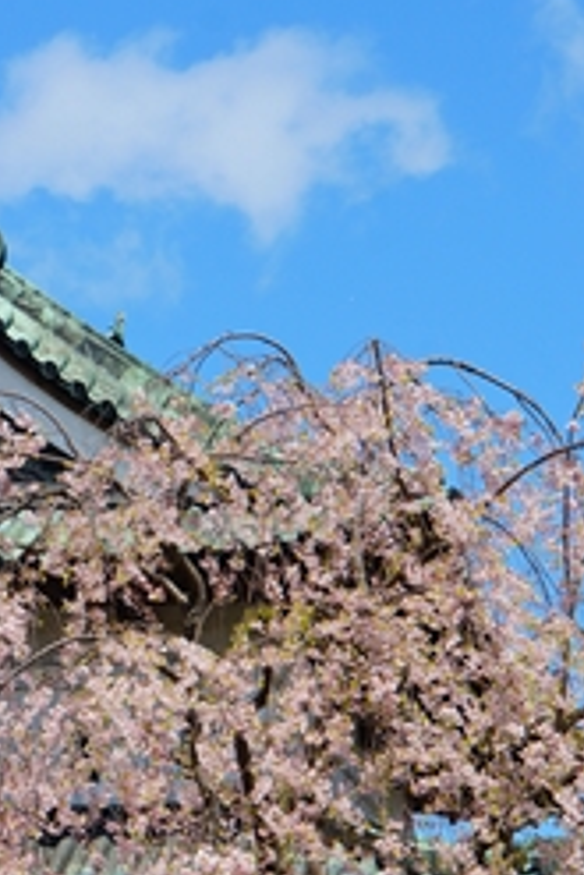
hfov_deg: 5.1
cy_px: 623
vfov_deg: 7.6
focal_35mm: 270
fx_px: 6564
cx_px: 290
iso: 100
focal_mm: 111.4
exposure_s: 1/250
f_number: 9
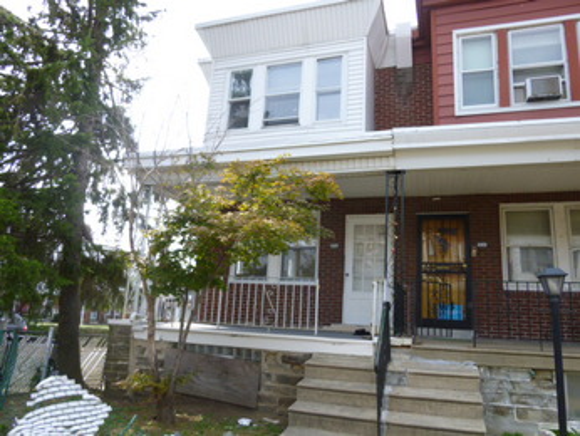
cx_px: 290
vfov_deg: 54.9
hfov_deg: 69.4
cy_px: 218
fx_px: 419
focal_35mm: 25
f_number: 3.1
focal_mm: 4.5
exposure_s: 1/250
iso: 100
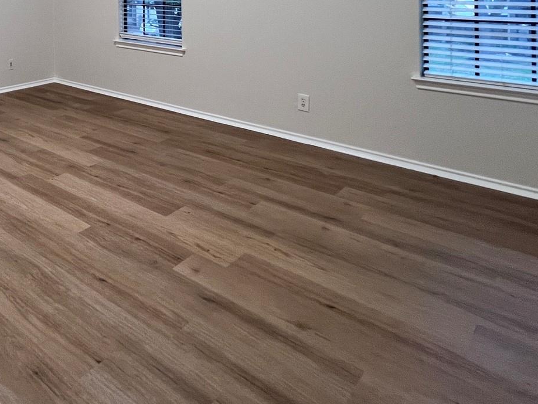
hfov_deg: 53.2
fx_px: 451
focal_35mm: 29
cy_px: -23
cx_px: 44
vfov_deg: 40.5
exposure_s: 1/120
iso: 200
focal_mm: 1.57
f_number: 1.8
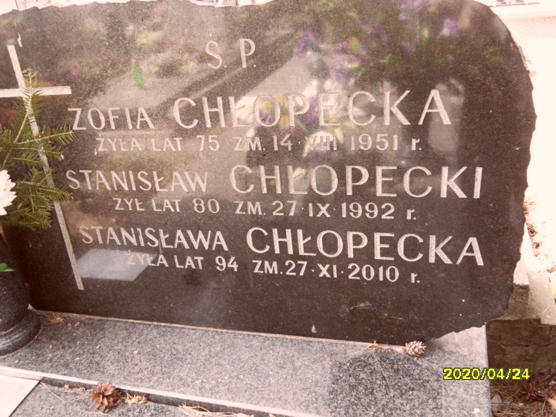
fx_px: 514
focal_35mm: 32
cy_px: 208
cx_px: 278
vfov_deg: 44.2
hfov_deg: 56.8
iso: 100
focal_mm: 5.3
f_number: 3.4
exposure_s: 1/90
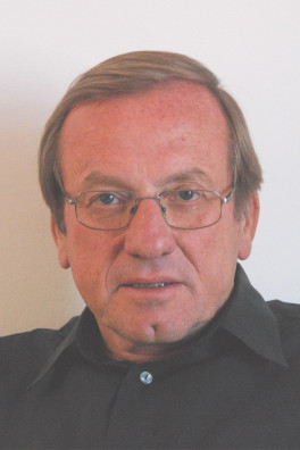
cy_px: 225
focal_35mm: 142
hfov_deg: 9.6
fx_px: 1781
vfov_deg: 14.4
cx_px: 150
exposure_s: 1/60
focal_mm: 95
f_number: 8
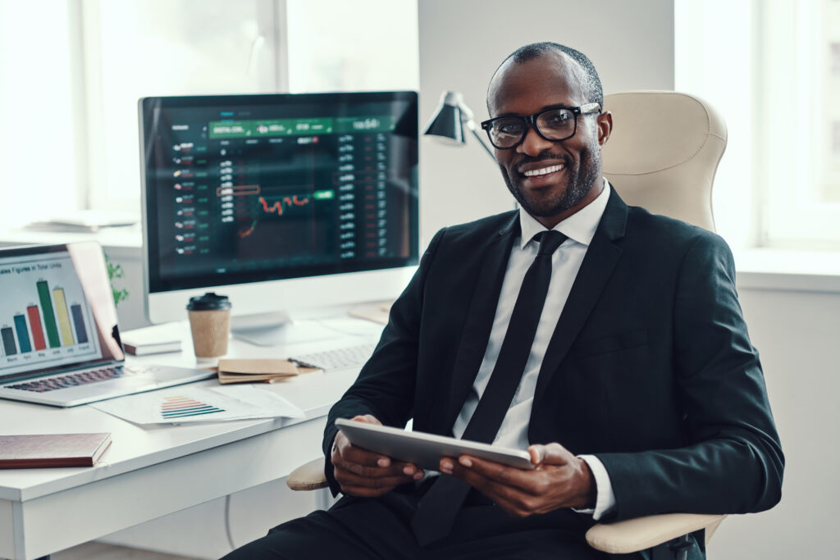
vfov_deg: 19.5
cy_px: 280
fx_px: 1633
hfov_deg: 28.8
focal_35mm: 70
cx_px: 420
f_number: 2.8
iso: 250
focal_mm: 70
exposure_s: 1/100
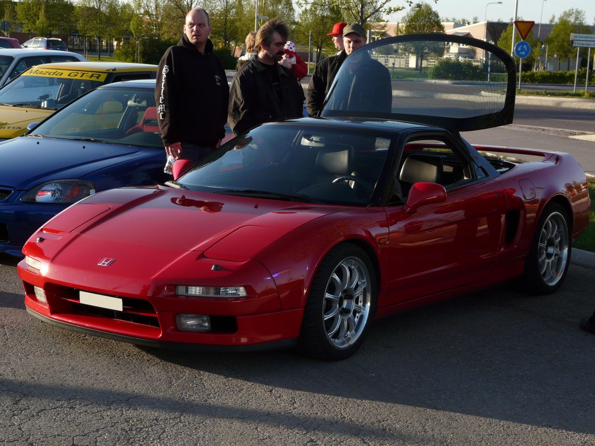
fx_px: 1255
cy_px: 223
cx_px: 298
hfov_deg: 26.7
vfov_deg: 20.2
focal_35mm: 73
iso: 100
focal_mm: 12
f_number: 3.2
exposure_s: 1/500
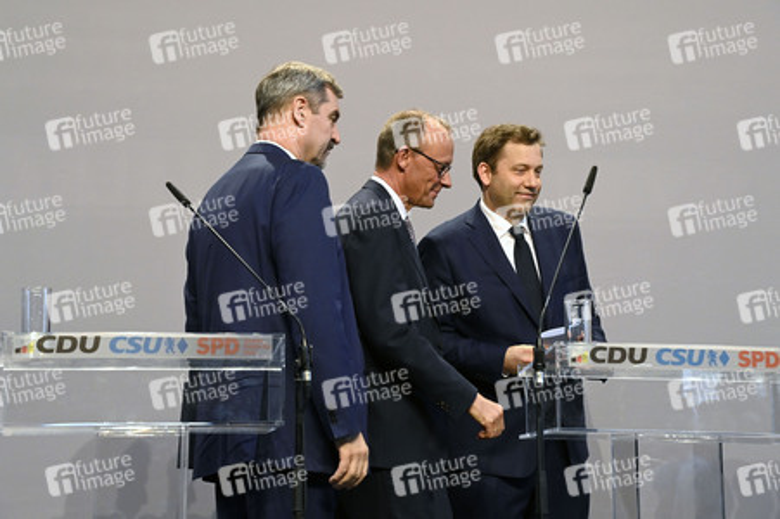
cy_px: 260
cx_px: 390
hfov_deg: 23.9
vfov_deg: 16.0
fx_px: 1840
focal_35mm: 85
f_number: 8
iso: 5000
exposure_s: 1/250
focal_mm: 85
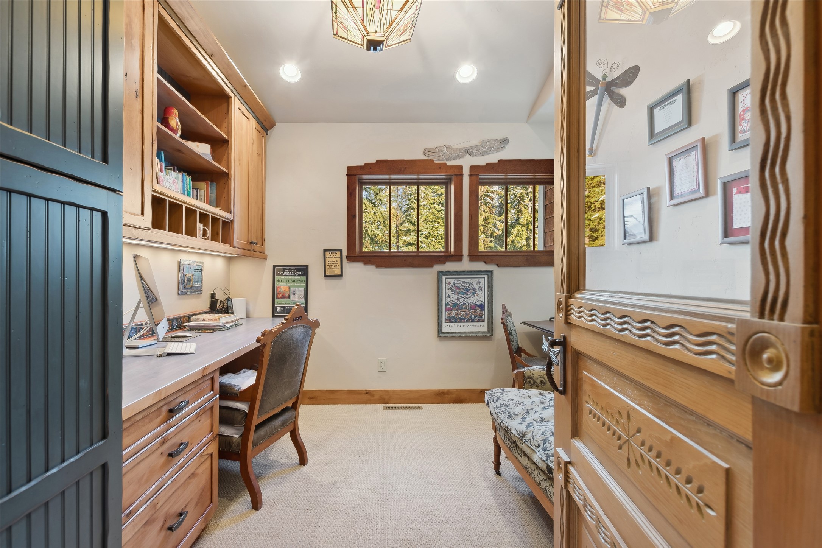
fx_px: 342
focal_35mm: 15
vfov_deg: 77.3
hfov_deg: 100.4
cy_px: 274
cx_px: 411
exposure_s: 1/4
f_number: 6.3
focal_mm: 10
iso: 100
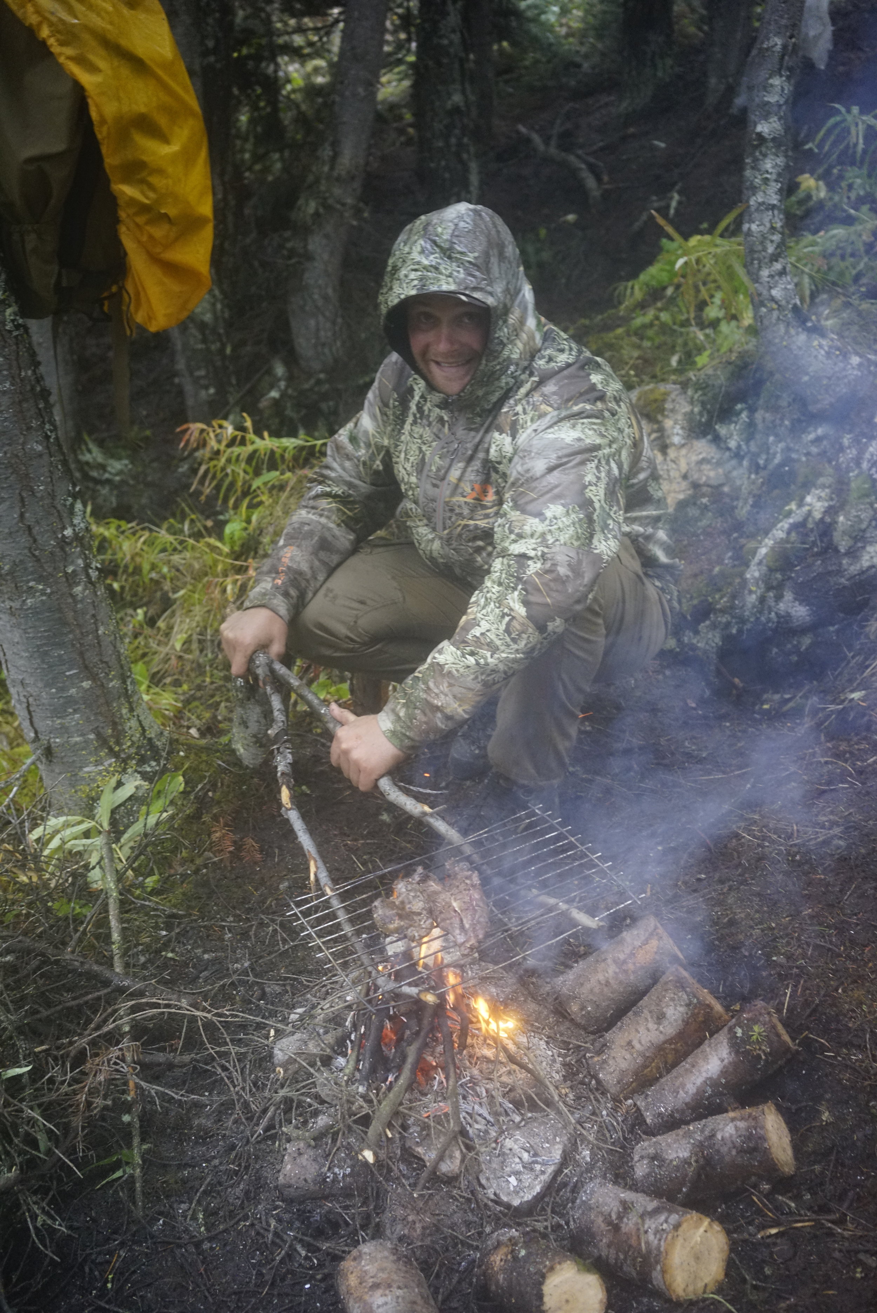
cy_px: 656
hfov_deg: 37.9
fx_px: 1278
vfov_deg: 54.4
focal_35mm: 35
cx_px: 438
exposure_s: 1/80
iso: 2500
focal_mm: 35
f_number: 4
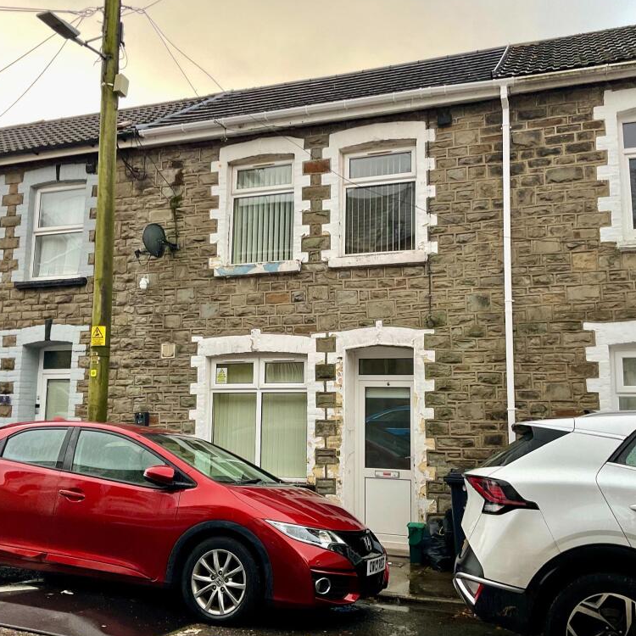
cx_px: 315
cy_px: 318
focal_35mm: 35
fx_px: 728
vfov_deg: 47.2
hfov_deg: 47.2
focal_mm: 3
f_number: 1.8
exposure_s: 1/122
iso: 64
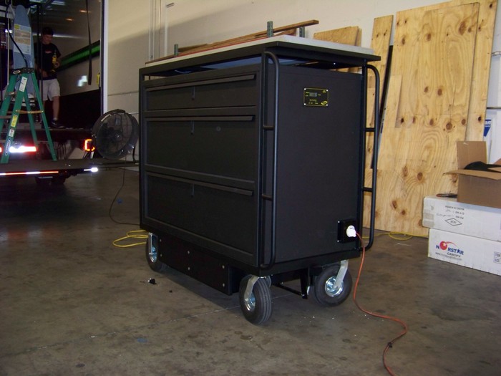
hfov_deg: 51.4
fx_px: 521
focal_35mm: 36
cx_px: 250
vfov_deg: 39.7
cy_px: 188
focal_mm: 5.85
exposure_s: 1/30
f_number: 2.8
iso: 200
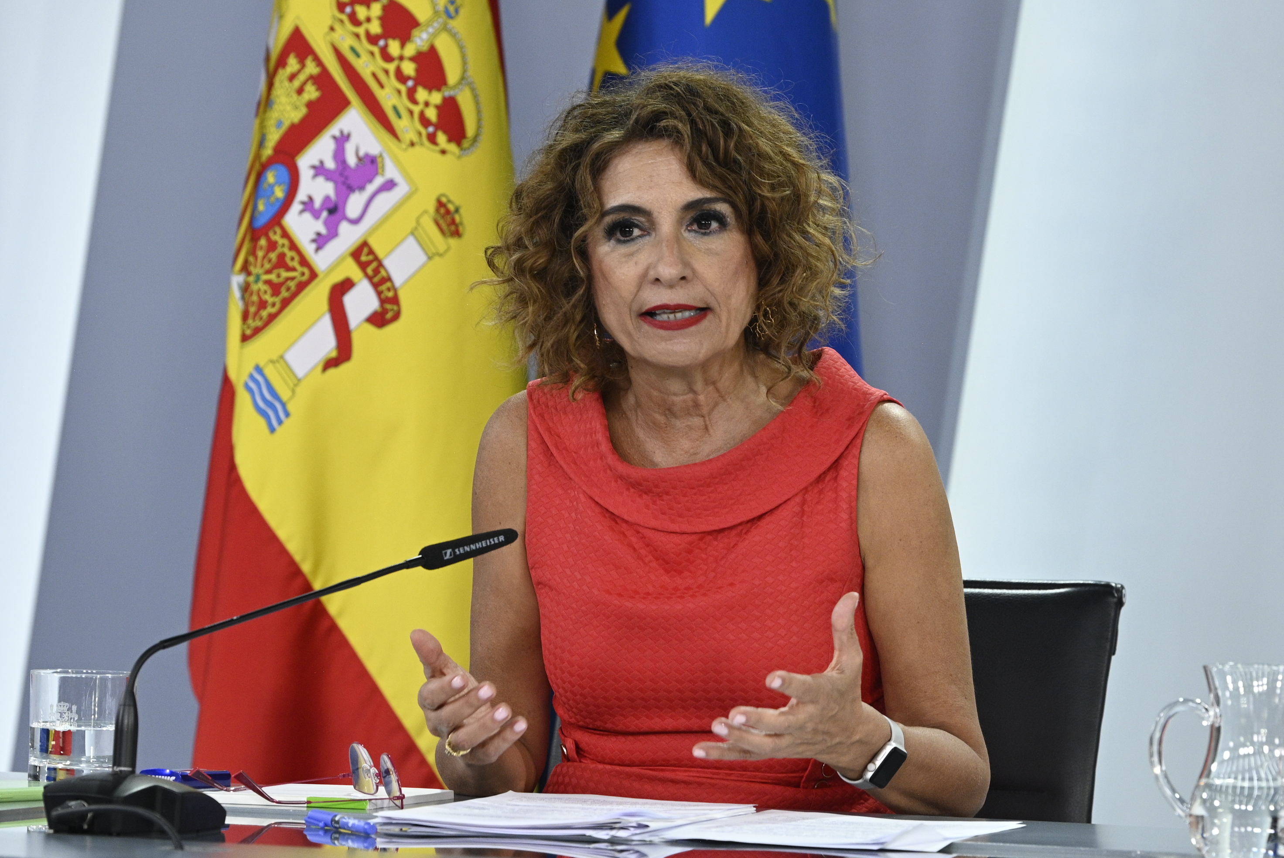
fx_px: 8566
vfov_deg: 5.7
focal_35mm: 240
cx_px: 642
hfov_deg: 8.6
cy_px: 429
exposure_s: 1/160
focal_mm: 160
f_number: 5
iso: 1600
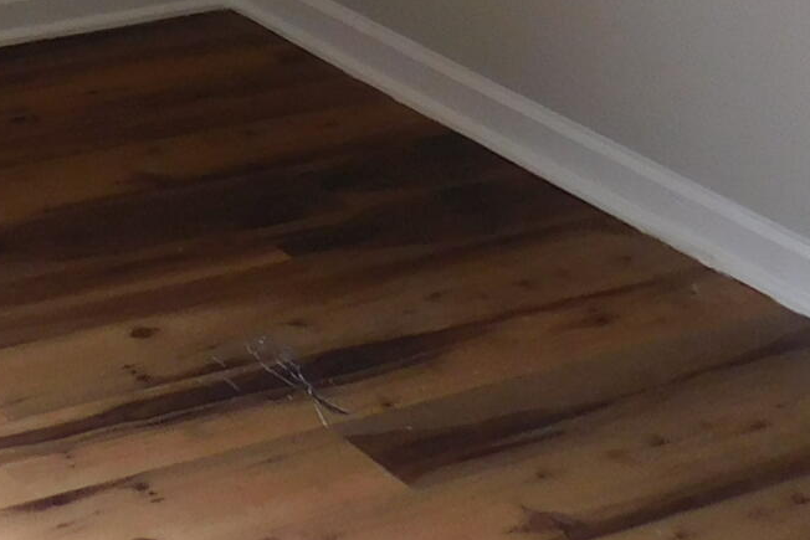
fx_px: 2475
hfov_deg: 17.0
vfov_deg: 11.0
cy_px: -633
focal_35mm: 110
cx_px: -358
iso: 125
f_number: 3
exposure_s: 1/60
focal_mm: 4
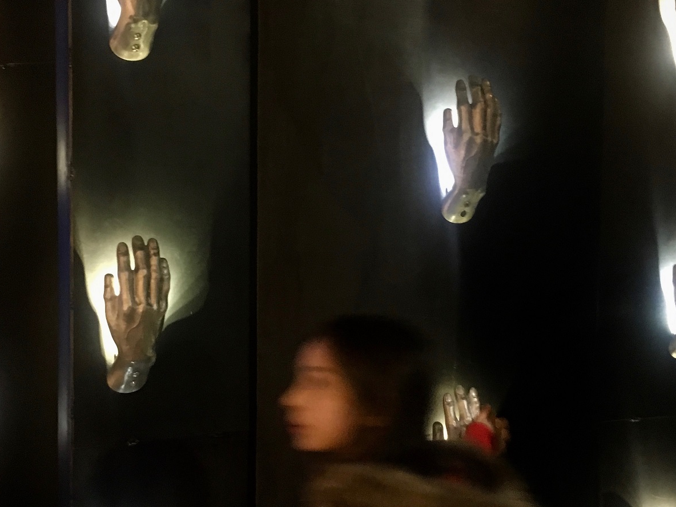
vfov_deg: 29.7
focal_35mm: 49
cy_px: 254
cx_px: 353
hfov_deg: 38.9
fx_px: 957
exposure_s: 1/17
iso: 500
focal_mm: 4.15
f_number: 2.2
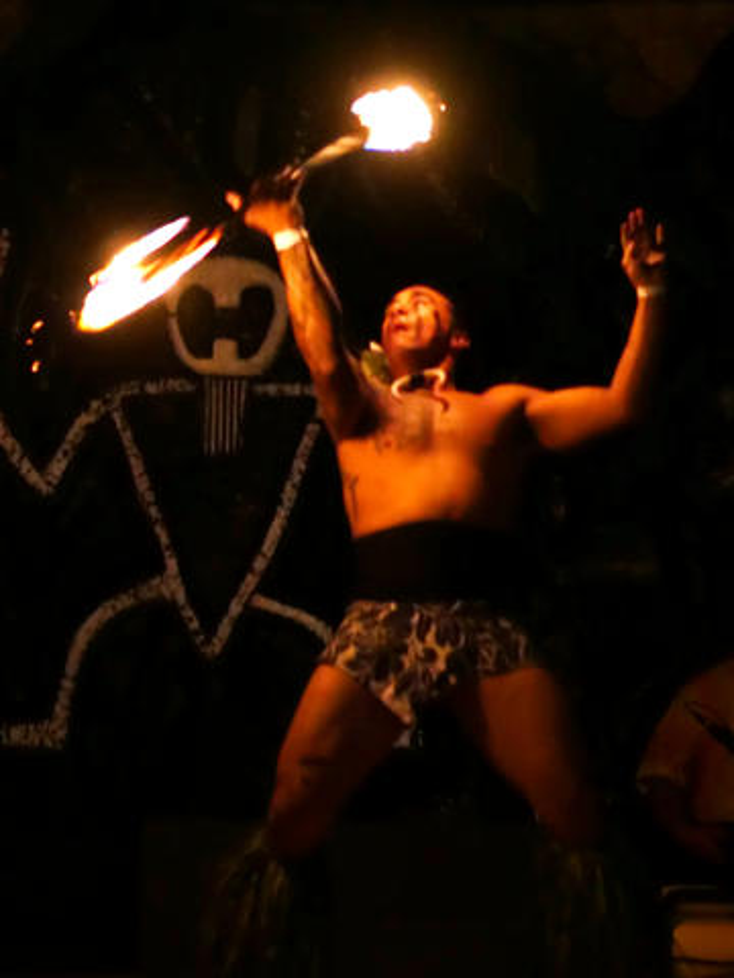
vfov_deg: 21.8
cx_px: 367
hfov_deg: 16.4
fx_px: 2544
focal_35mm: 90
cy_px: 489
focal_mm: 45
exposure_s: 1/100
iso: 4000
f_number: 1.8
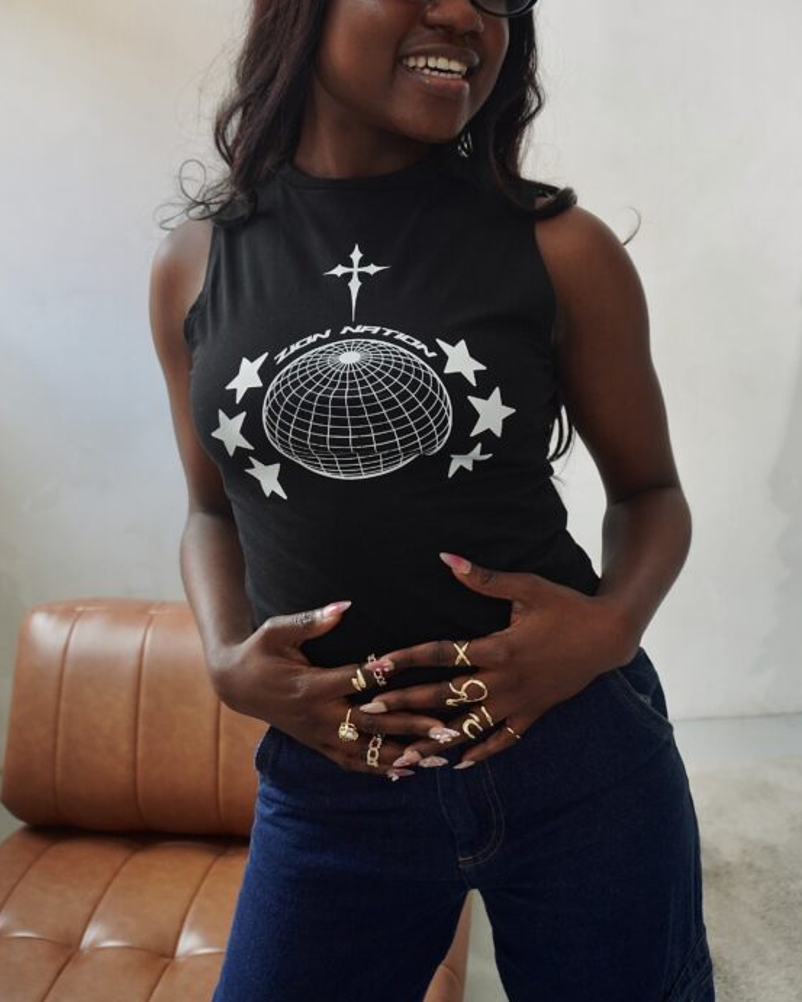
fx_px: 979
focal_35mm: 33
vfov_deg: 53.8
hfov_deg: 44.5
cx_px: 421
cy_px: 393
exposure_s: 1/160
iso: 640
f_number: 4
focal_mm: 18
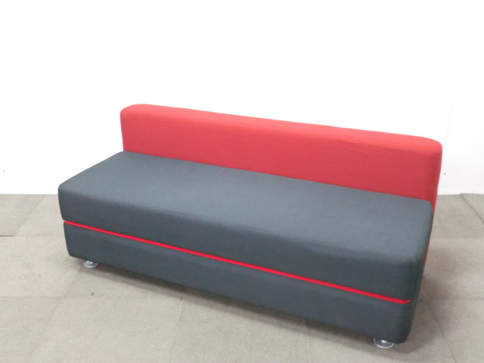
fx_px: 531
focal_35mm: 38
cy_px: 182
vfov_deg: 37.7
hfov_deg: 49.0
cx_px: 242
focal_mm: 6.9
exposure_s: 1/20
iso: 800
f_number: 3.9
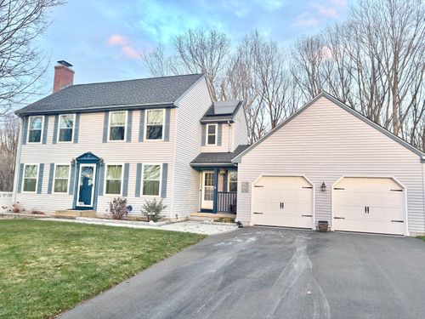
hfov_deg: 67.3
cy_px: 160
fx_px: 319
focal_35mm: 26
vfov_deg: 53.1
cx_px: 212
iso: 100
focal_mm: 5.96
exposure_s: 1/121
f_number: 1.6
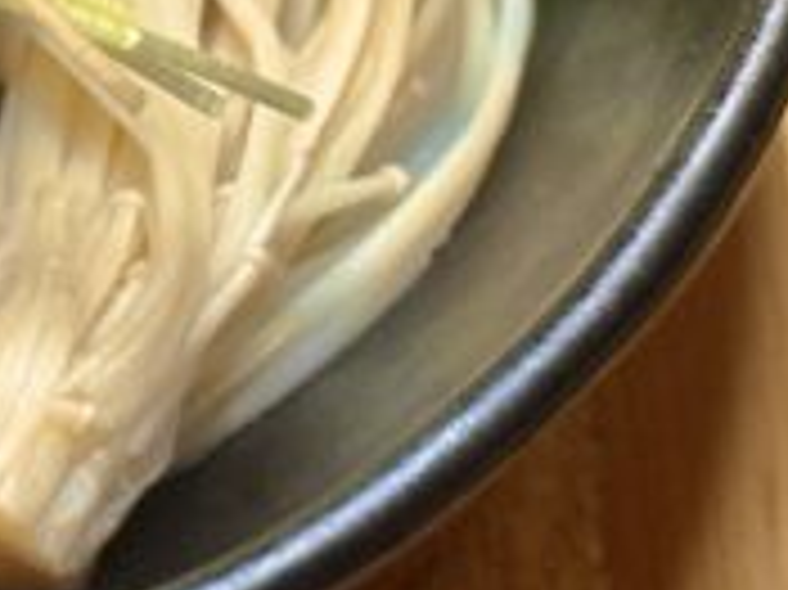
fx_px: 6938
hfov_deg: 6.4
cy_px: -405
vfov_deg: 4.8
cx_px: -612
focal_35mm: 305
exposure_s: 1/60
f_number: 1.6
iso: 100
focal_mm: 5.96
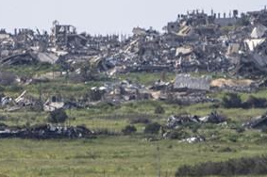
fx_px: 7001
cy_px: 185
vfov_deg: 1.5
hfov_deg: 2.2
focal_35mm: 945
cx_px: 150
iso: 50
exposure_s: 1/250
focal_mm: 411
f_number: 6.3
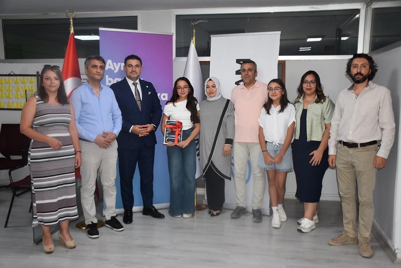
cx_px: 200
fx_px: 384
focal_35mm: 34
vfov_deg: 38.4
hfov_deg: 55.1
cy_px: 134
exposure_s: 1/60
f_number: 3.8
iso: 400
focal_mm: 23
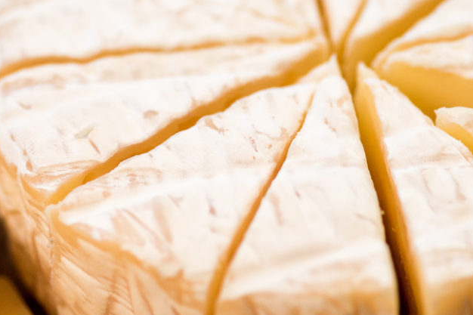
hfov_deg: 6.5
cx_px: 191
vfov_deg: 4.3
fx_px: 4190
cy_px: 128
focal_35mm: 319
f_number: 3.5
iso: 500
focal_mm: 105
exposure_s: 1/125
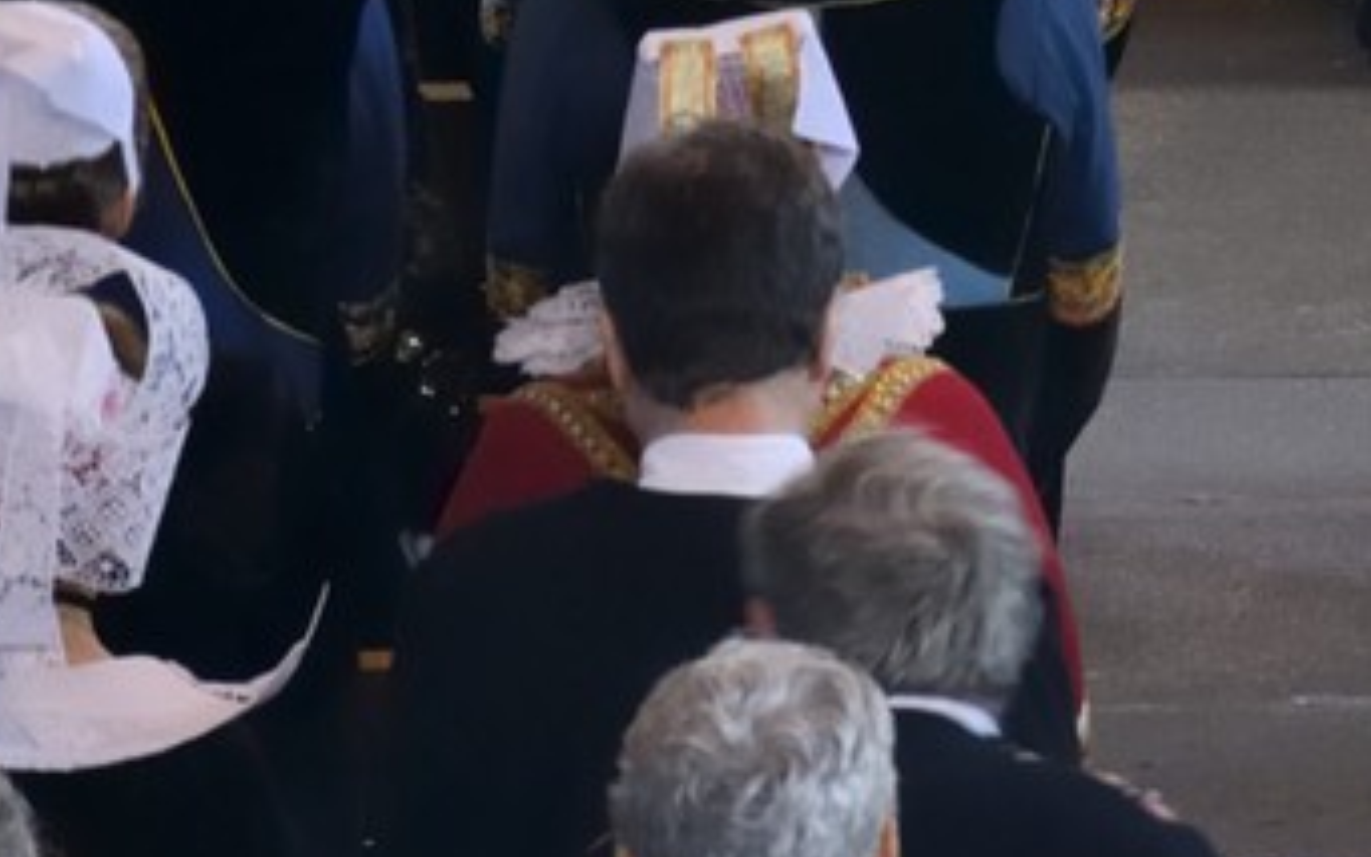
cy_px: -2048
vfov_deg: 1.5
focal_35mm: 860
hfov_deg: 2.4
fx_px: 32128
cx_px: 1757
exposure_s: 1/6
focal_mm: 180
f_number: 8
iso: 1600
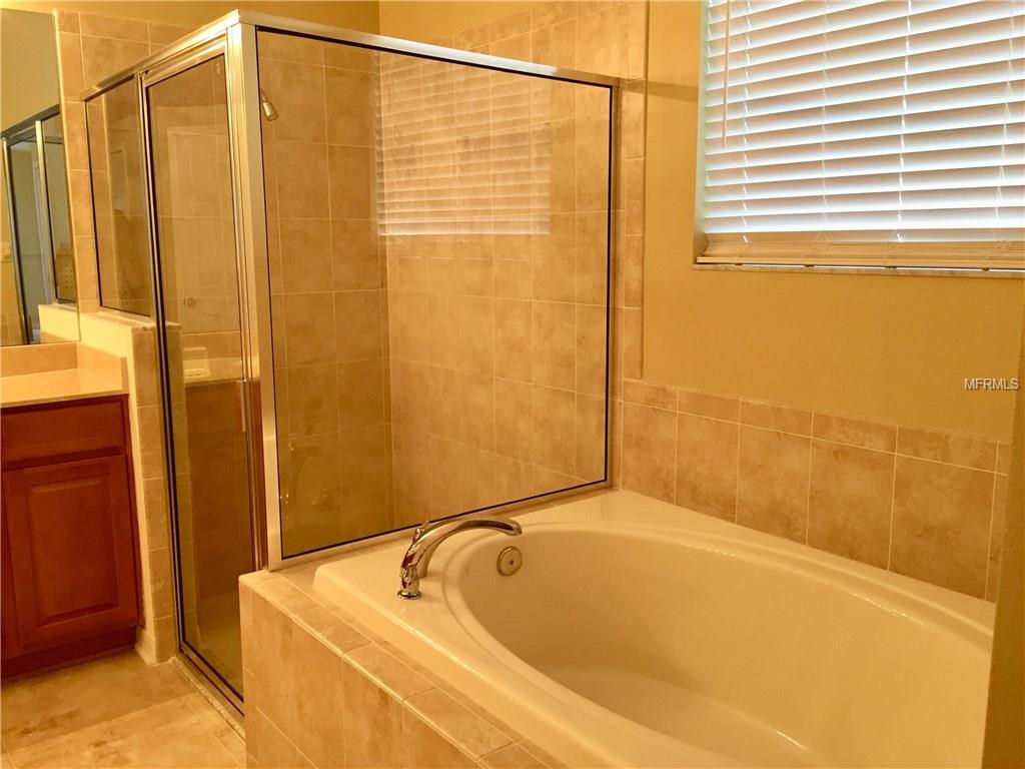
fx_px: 859
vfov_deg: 48.2
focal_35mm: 29
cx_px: 512
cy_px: 384
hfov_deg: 61.7
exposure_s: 1/30
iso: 100
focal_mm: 4.15
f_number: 2.2
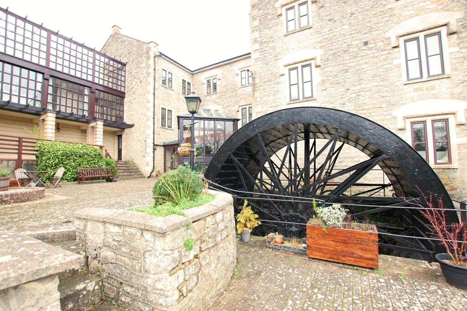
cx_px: 234
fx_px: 194
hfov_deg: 100.4
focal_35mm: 15
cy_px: 156
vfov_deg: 77.2
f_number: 5
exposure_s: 1/100
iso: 800
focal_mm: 10
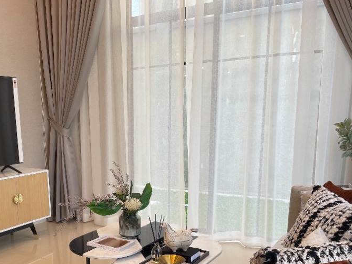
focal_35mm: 39
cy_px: 193
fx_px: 397
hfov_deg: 46.9
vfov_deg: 36.1
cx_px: 110
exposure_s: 1/100
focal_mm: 4.2
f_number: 1.6
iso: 100
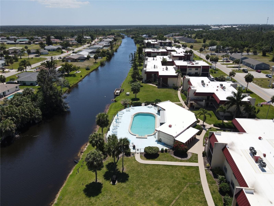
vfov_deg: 56.8
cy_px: 103
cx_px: 137
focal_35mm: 24
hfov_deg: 71.6
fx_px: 190
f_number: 2.8
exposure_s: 1/1000
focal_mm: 4.5
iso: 100
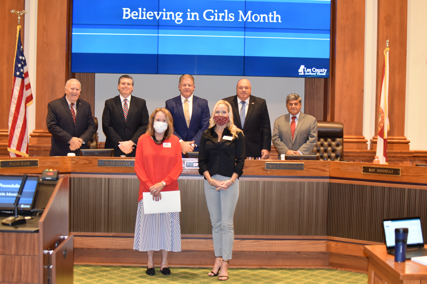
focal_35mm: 52
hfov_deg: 37.9
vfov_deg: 25.8
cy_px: 142
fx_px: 623
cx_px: 214
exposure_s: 1/60
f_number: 2.5
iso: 800
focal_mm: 35
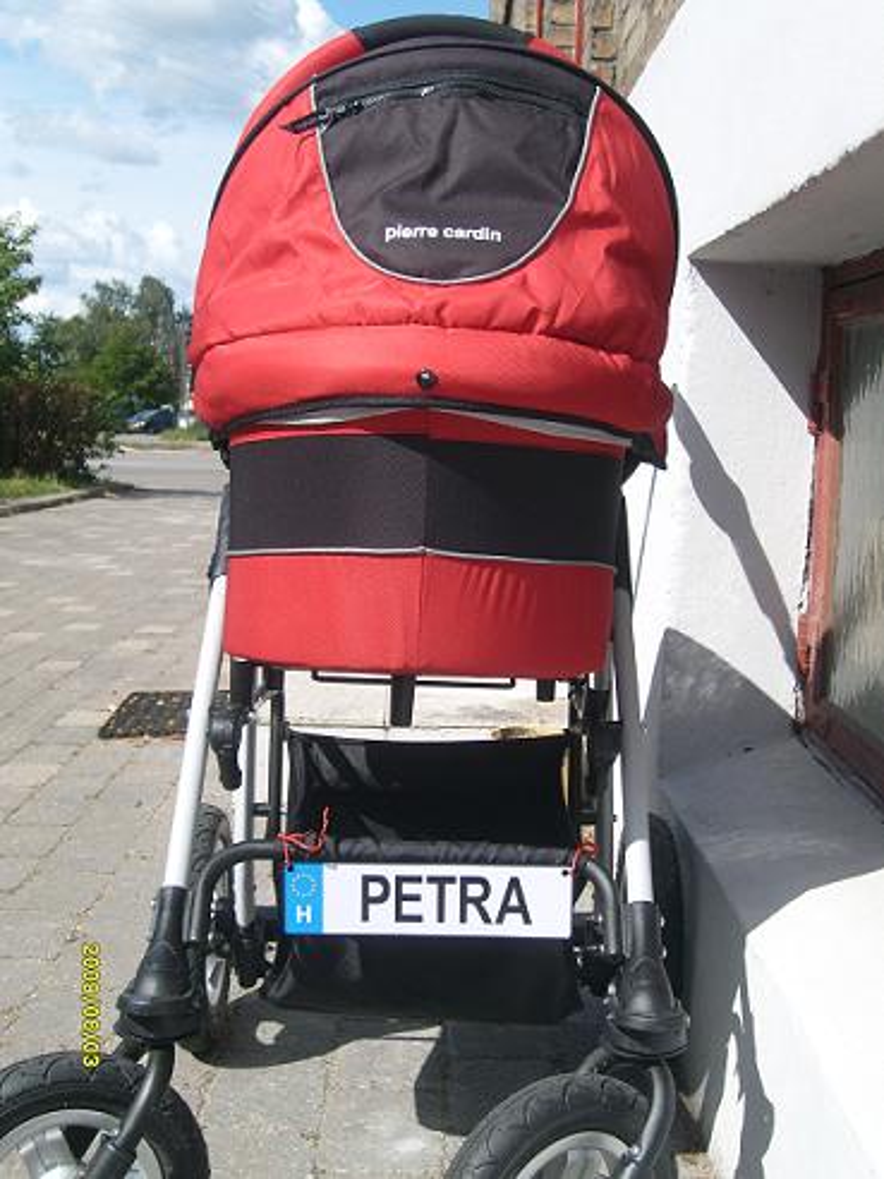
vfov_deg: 43.9
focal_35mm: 43
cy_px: 590
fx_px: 1464
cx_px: 442
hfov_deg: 33.6
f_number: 7.7
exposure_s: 1/180
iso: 80
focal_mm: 7.2
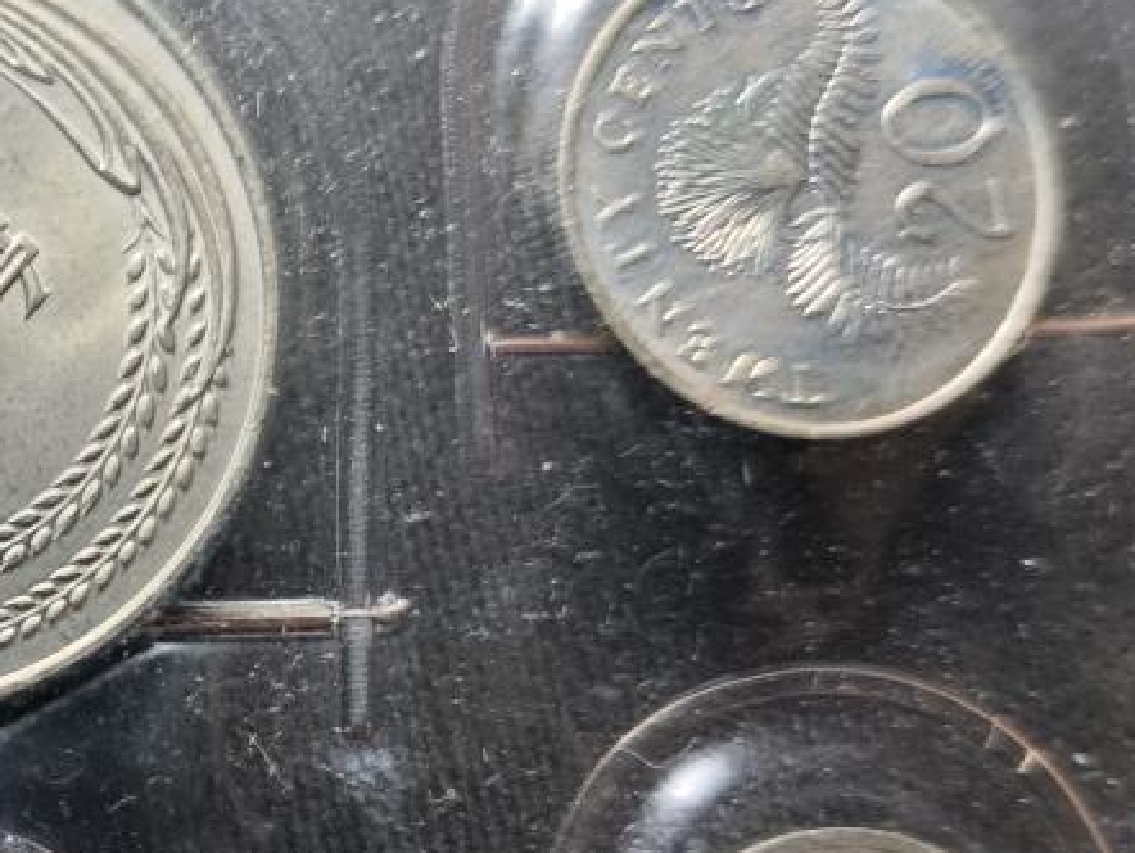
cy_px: 555
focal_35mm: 76
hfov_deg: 23.4
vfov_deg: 19.4
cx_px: -239
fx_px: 2493
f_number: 1.6
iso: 125
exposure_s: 1/82.3
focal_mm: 5.84
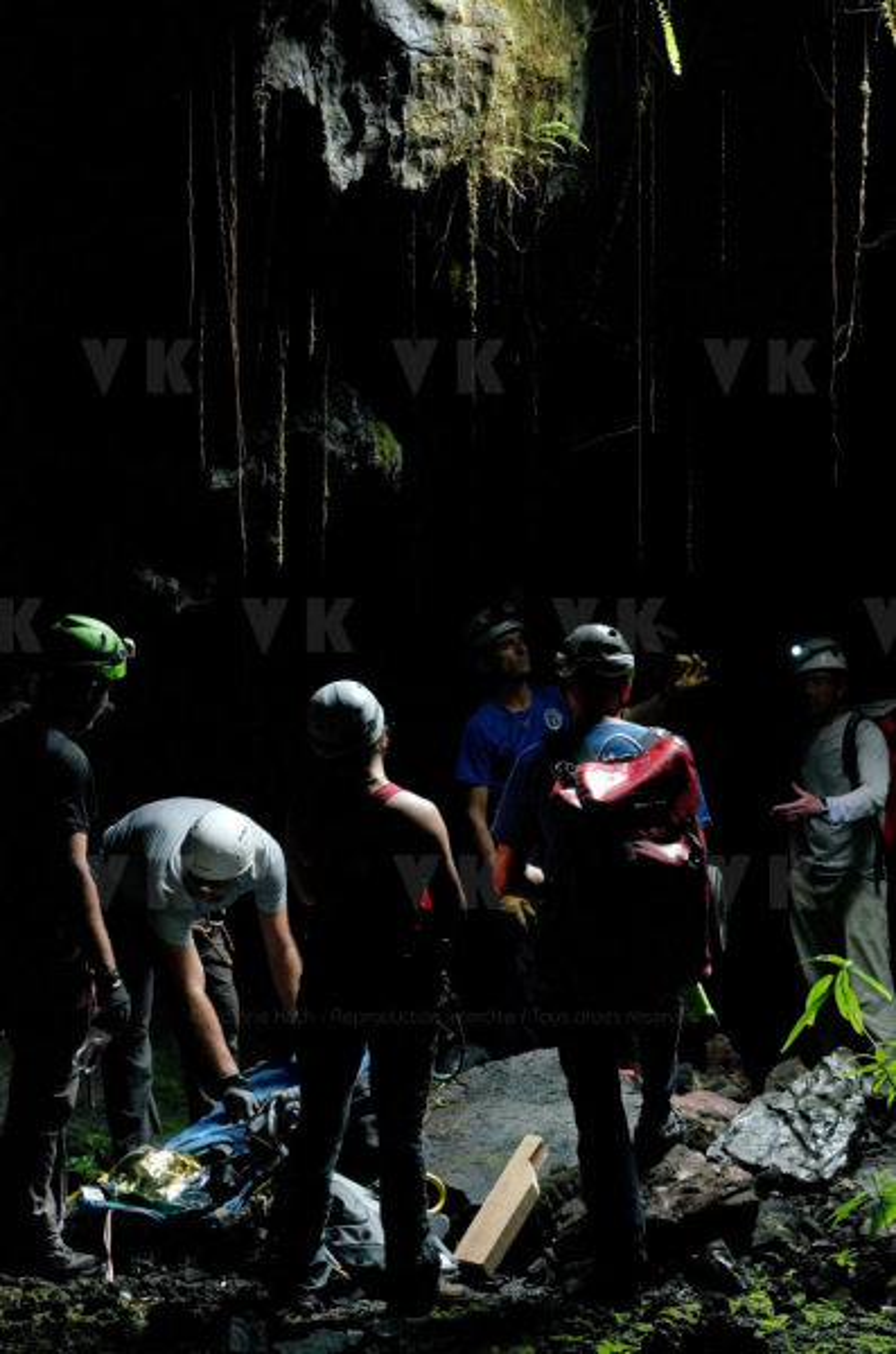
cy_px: 677
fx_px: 3940
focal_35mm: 105
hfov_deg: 13.0
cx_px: 448
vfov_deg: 19.5
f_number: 8
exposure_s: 1/125
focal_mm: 70
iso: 2000
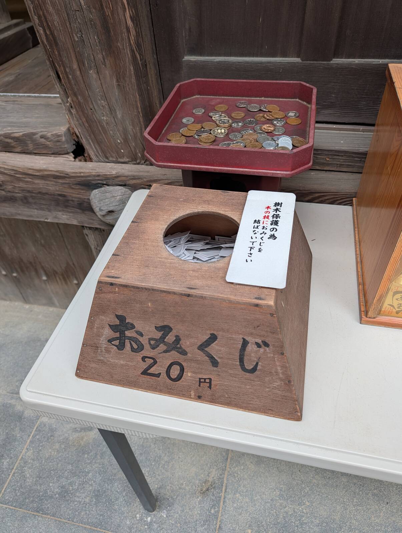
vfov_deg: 71.5
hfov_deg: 56.9
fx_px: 371
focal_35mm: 24
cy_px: 266
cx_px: 201
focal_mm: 6.9
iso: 36
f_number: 1.68
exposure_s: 1/189
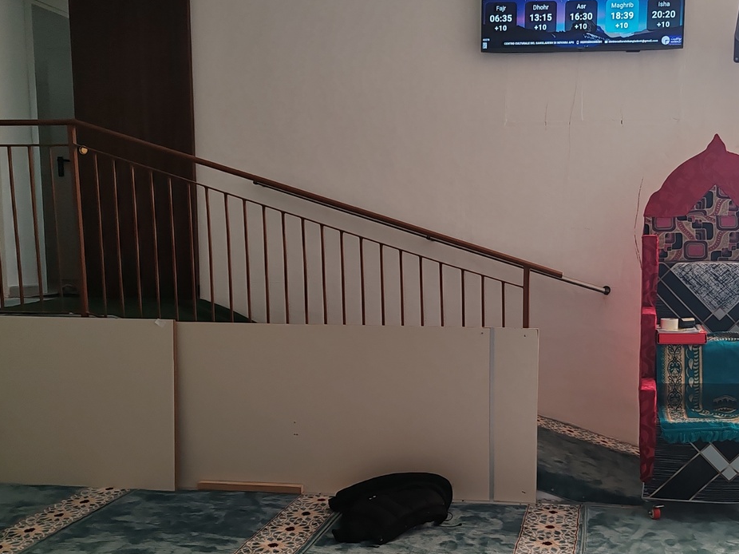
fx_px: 896
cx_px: 468
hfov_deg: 44.4
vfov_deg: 34.2
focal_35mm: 42
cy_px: 335
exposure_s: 1/100
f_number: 1.9
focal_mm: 6.12
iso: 160
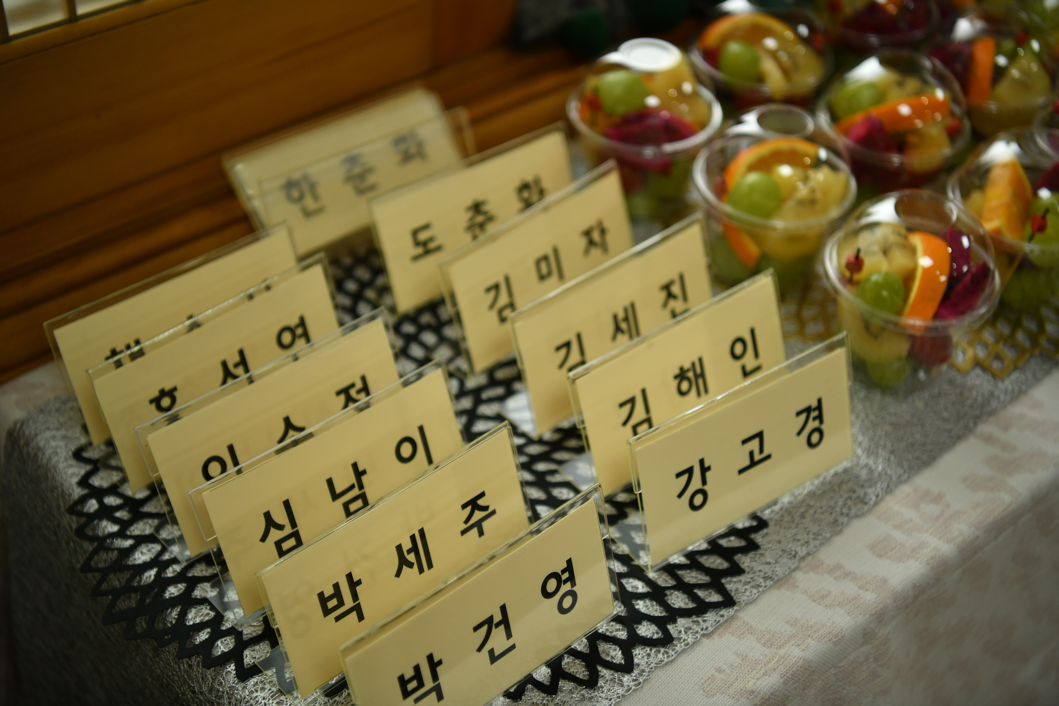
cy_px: 353
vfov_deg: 27.0
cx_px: 530
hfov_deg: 39.6
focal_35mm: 50
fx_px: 1471
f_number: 2.8
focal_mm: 50
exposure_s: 1/640
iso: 400
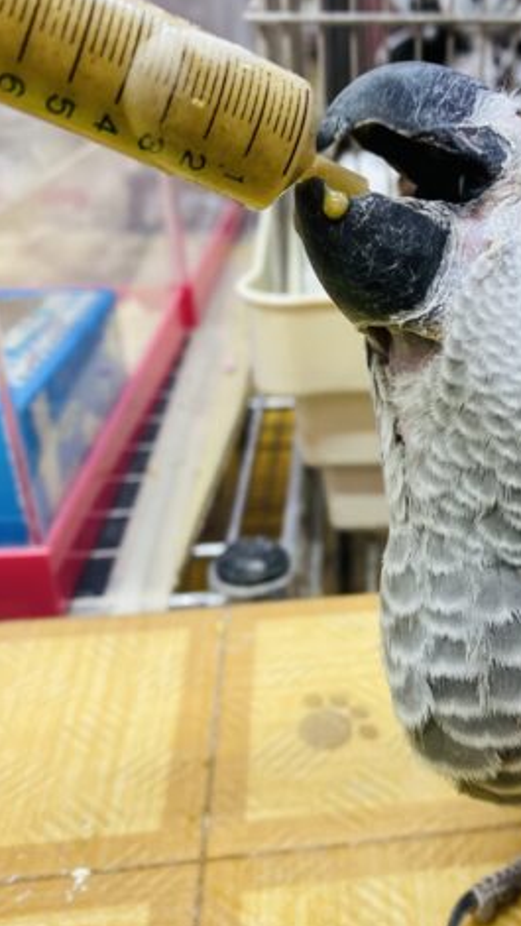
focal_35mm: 37
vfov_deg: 54.0
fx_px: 909
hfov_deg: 30.4
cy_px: 466
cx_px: 484
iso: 100
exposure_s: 1/100
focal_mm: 4.25
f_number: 1.8
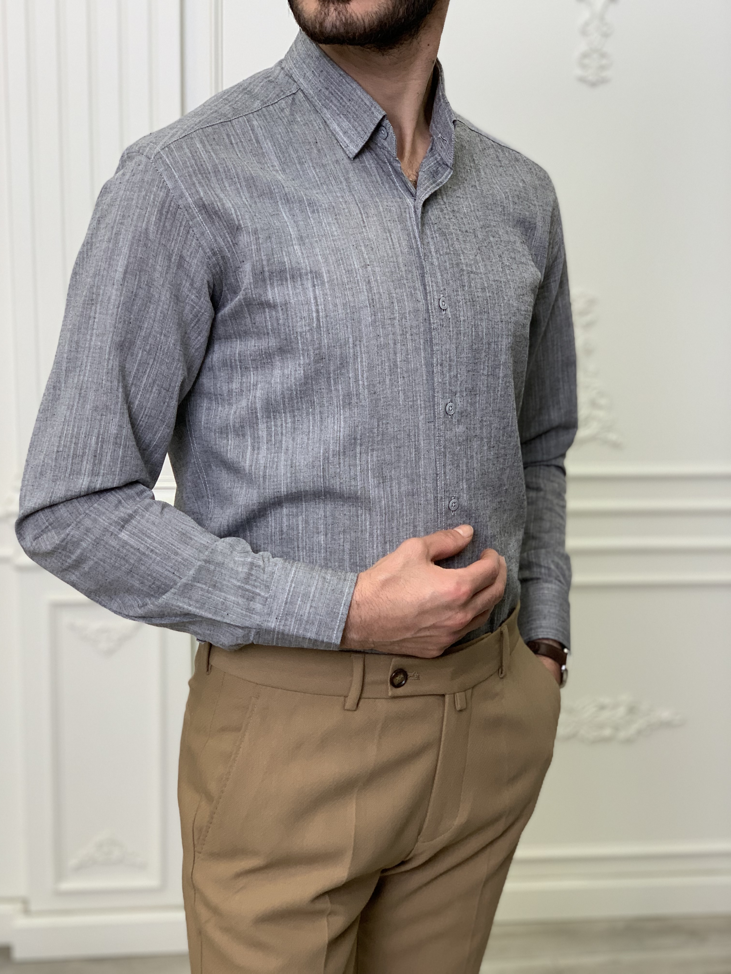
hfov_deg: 28.0
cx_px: 366
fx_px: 1464
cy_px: 487
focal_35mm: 52
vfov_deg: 36.8
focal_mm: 6
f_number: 2.4
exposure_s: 1/122
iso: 80
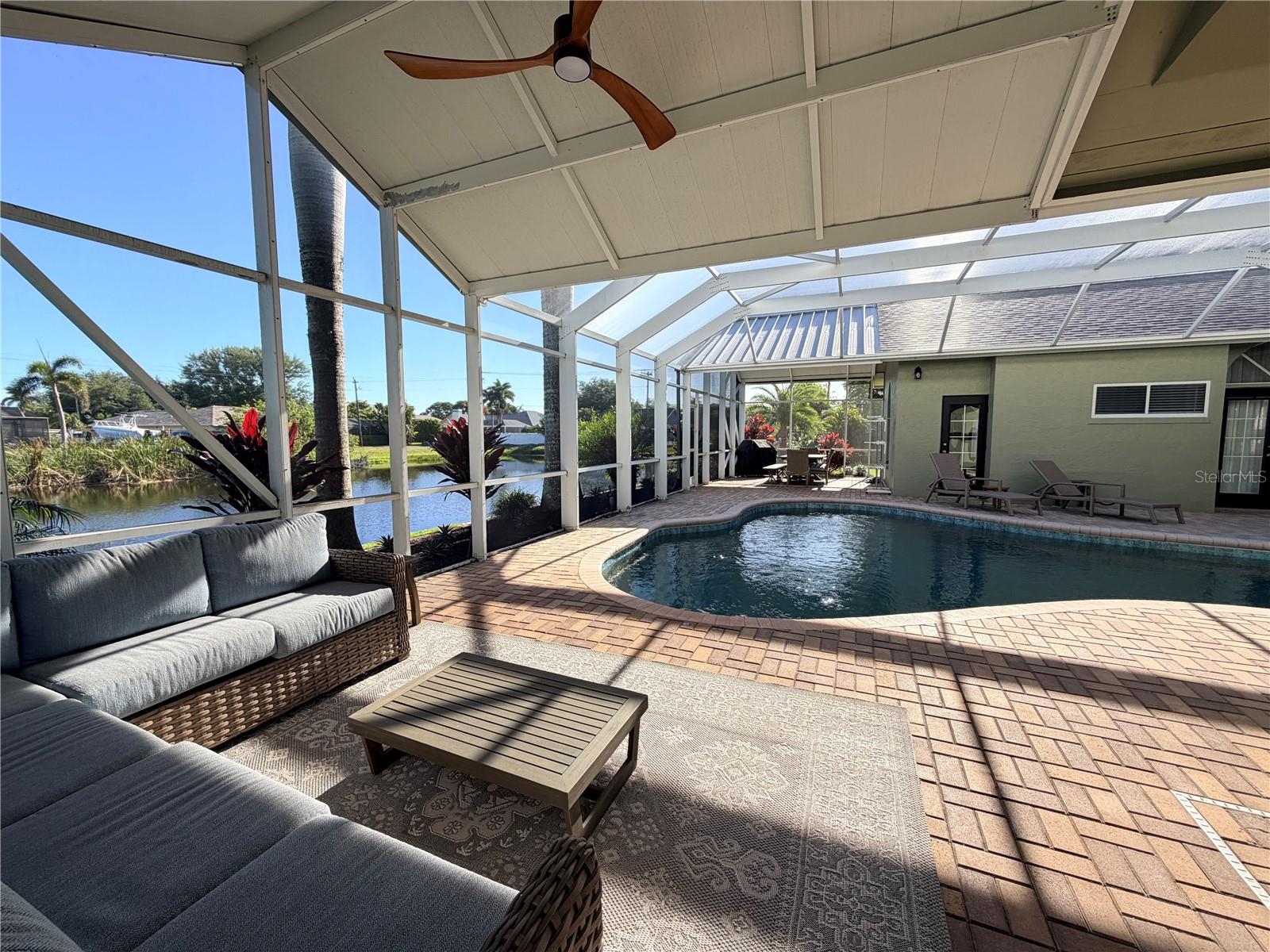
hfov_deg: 102.1
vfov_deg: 85.7
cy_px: 476
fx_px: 514
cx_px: 635
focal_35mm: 14
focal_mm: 2.22
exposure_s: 1/502
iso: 50
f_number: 2.2
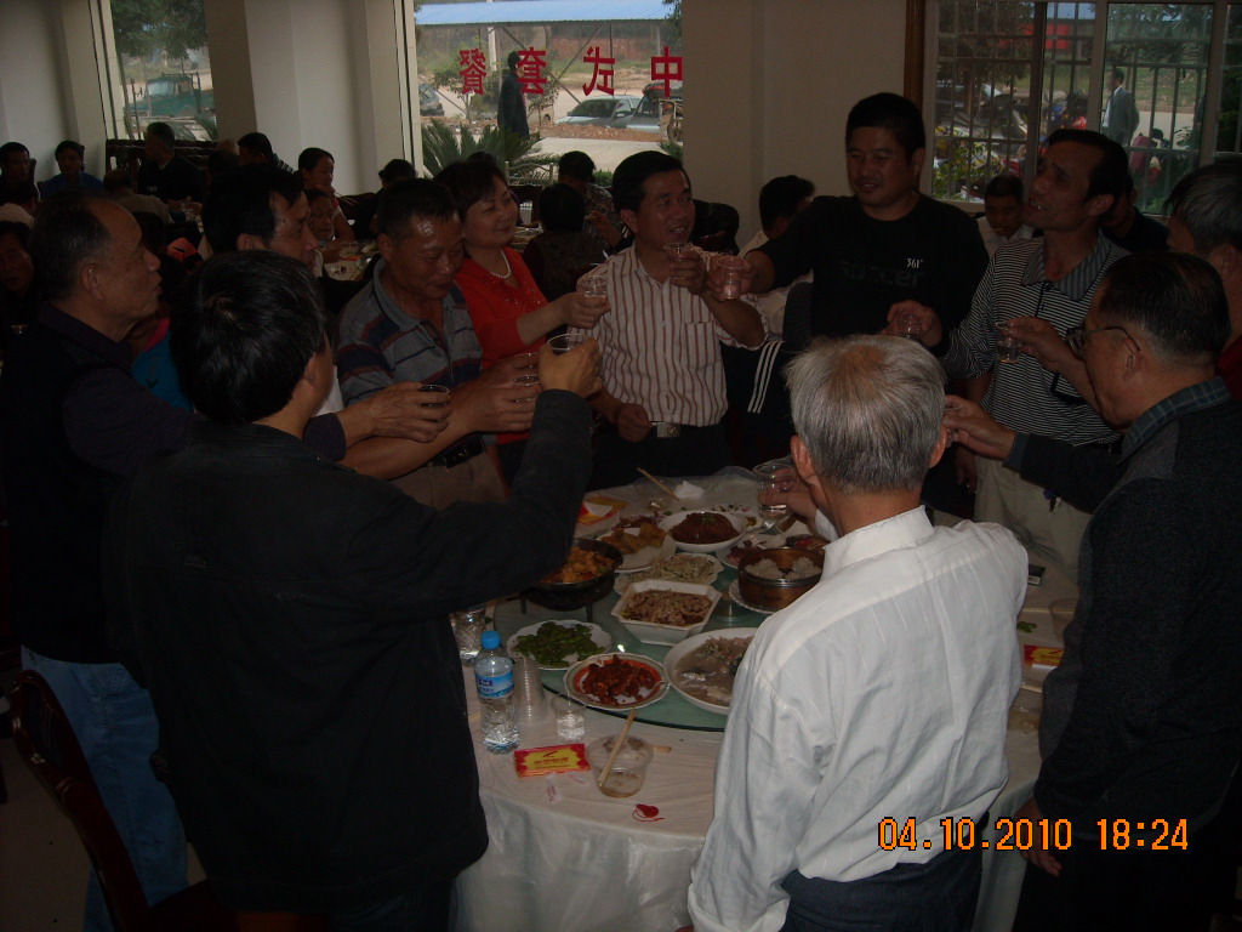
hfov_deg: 52.6
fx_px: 1256
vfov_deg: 40.7
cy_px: 466
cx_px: 621
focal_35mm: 35
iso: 100
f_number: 2.8
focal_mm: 5.7
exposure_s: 1/60
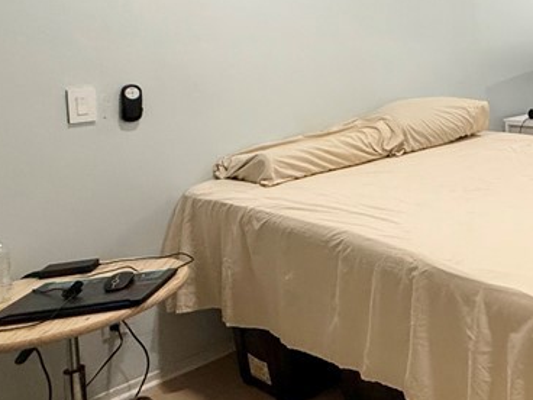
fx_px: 601
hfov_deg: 37.3
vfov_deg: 35.2
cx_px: 629
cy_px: 61
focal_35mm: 39
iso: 200
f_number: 2.2
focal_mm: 2.22
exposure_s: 1/120
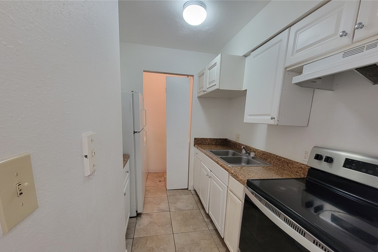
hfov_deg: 104.3
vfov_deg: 80.6
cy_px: 146
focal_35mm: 14
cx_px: 188
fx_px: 147
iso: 250
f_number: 2.2
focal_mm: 2.2
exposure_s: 1/60
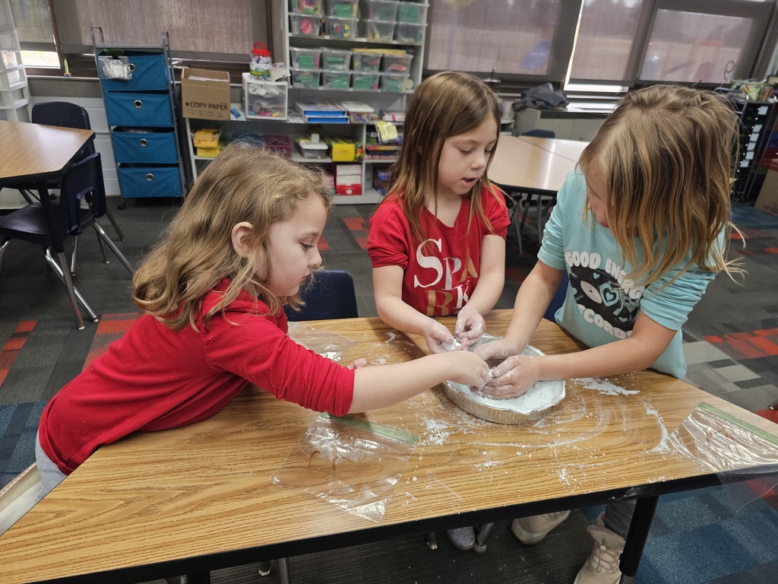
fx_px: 517
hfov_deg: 73.9
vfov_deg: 58.9
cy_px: 292
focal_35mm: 23
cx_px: 389
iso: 200
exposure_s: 1/120
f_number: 1.7
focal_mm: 6.3
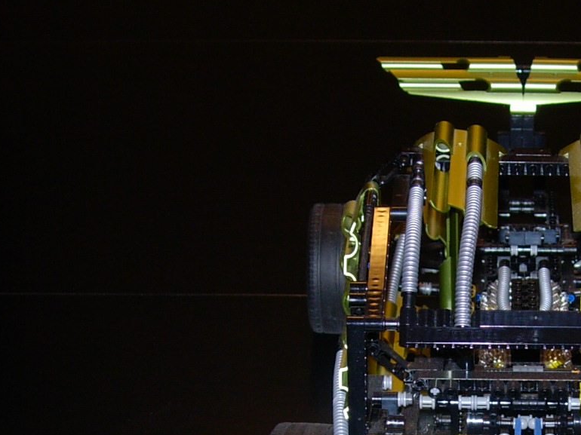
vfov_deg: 13.8
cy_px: 422
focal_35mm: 106
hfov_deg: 18.3
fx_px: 1779
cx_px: 509
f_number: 3.2
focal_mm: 10.6
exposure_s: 1/64
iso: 79
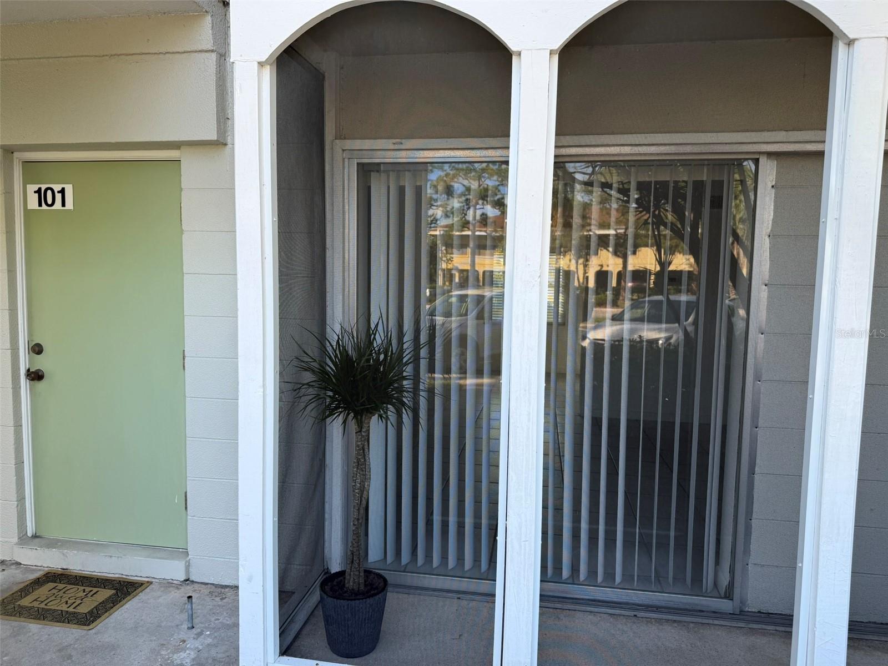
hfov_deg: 71.6
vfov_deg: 56.8
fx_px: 616
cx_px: 444
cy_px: 333
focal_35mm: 24
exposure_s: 1/284
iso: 64
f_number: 1.78
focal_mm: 6.76
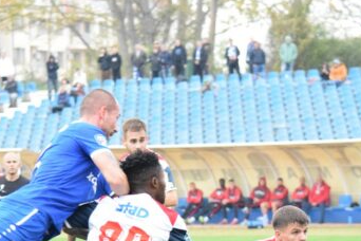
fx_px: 2907
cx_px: 182
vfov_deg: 4.7
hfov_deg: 7.1
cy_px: 201
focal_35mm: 290
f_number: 4.8
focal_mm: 105
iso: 6400
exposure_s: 1/1000
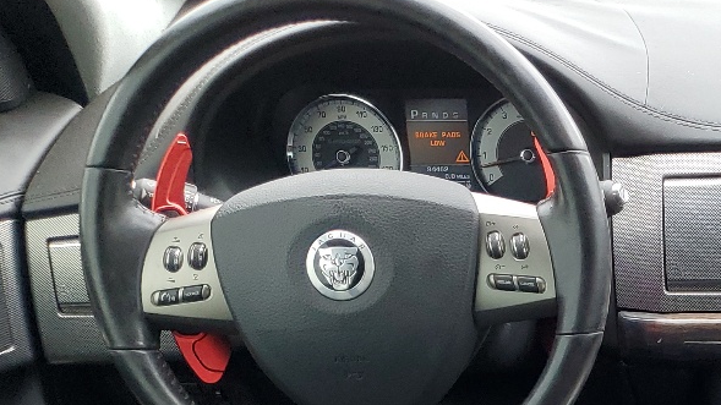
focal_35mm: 77
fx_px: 1472
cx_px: 861
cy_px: 696
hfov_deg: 24.9
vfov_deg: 14.1
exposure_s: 1/120
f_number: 1.5
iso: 53
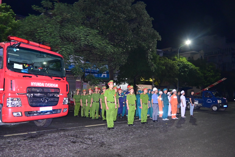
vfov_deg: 47.9
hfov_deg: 67.4
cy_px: 78
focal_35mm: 27
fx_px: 176
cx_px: 118
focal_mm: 18
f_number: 3.5
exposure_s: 1/200
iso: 5000
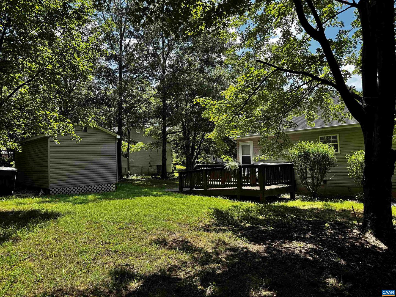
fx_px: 275
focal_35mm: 24
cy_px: 148
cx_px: 198
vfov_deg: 56.8
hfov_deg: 71.6
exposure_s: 1/1261
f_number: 1.78
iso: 80
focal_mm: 6.76
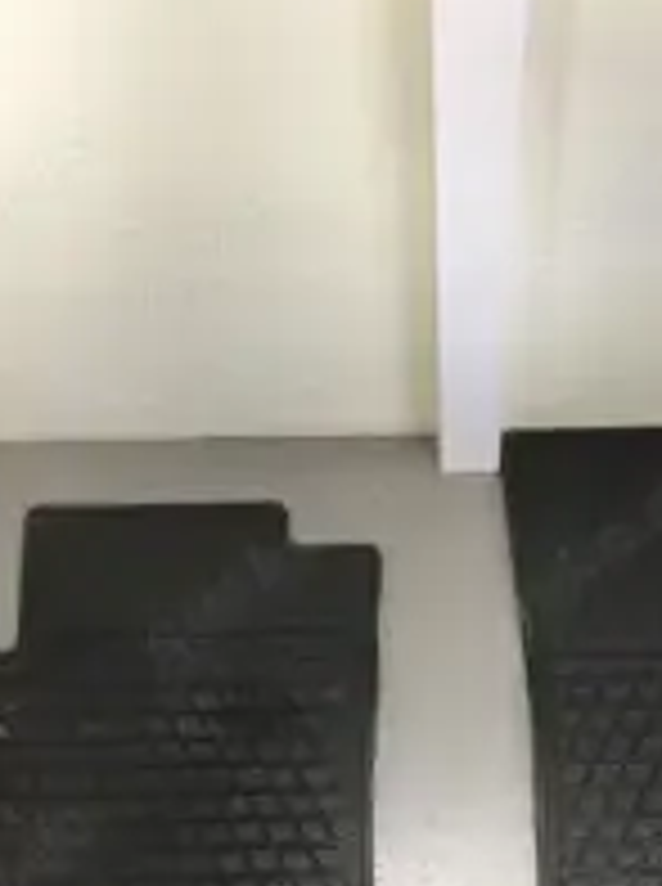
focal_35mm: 59
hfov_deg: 24.6
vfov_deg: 32.3
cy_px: 630
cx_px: 437
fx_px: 1509
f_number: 2.2
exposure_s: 1/33
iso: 200
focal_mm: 4.15
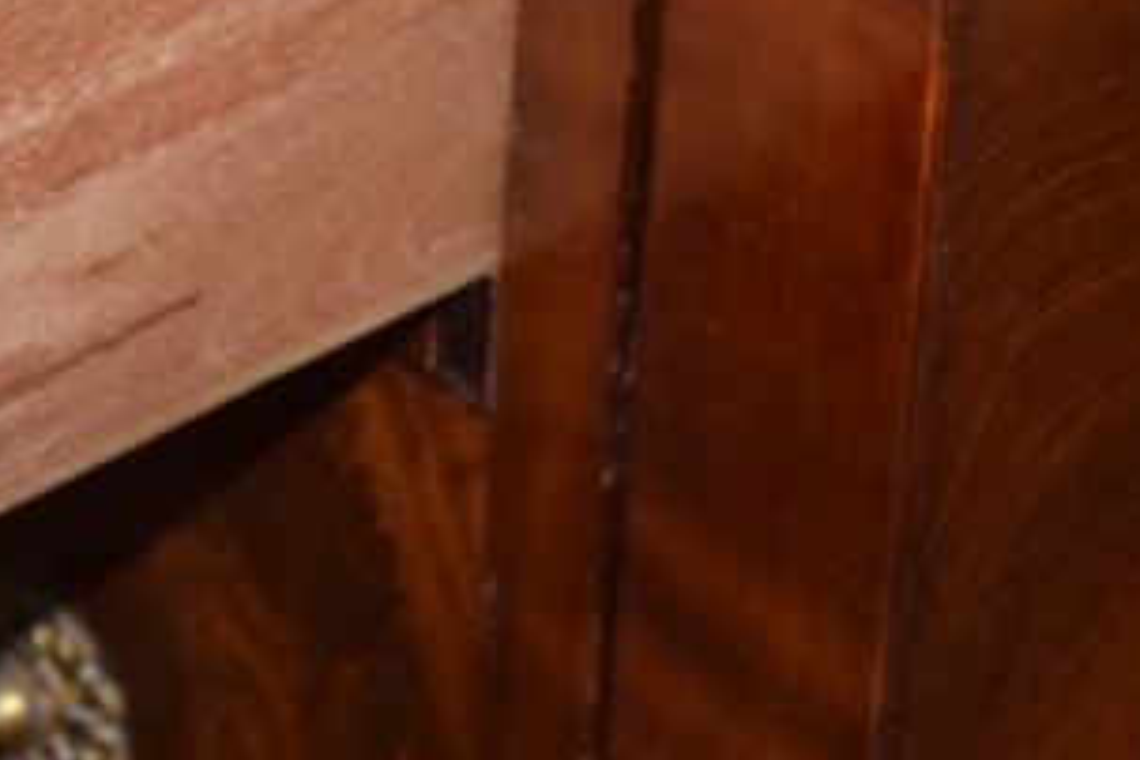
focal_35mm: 273
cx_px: -271
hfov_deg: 7.5
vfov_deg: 5.0
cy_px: -149
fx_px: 8633
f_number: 5.6
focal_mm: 55
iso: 2200
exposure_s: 1/60
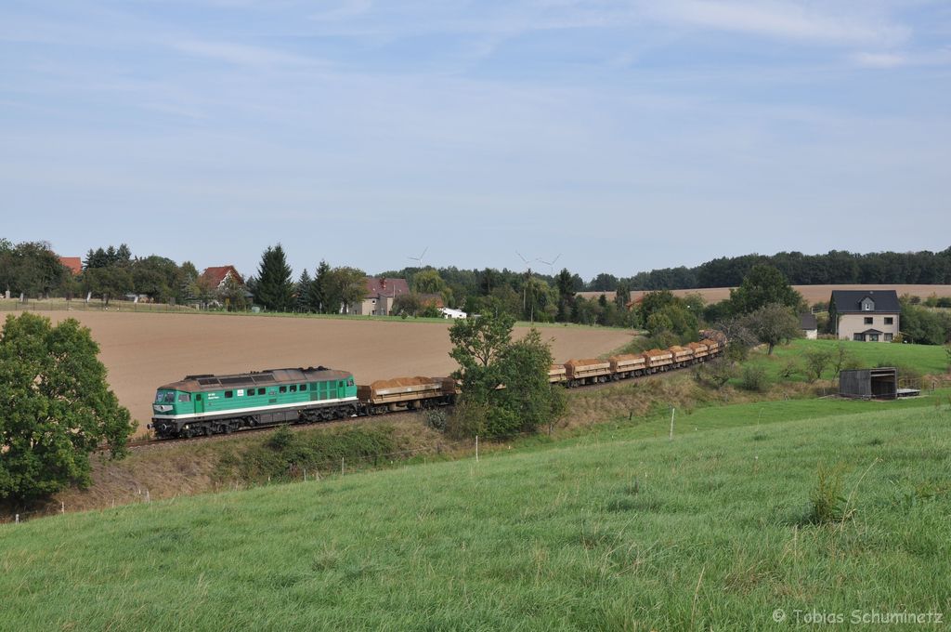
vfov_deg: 26.4
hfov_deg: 38.9
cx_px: 476
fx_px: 1346
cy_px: 316
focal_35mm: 51
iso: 250
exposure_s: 1/400
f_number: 9
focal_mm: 34
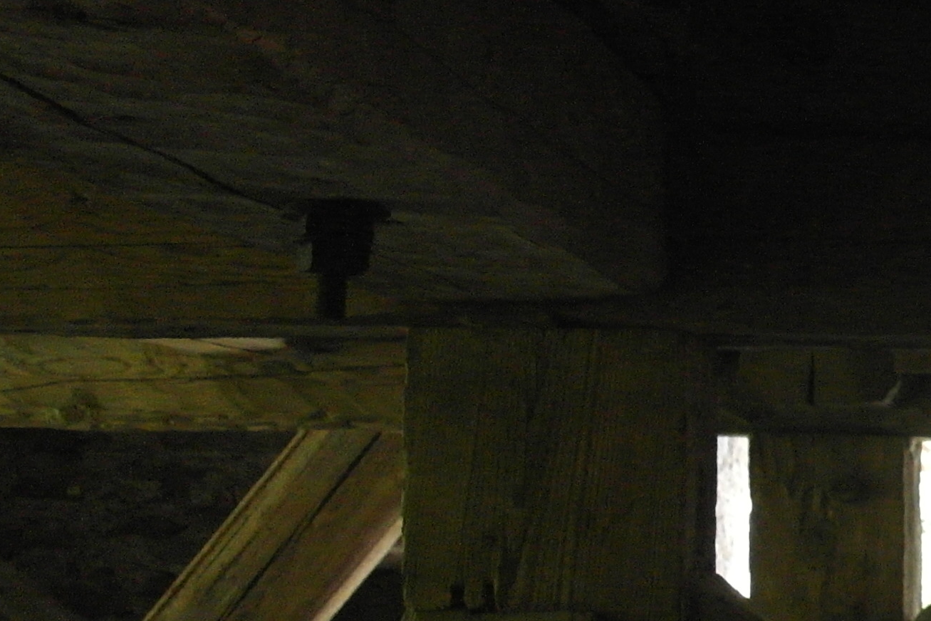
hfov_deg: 14.5
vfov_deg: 12.1
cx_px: 1944
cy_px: 484
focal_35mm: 113
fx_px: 2923
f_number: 5.6
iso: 1600
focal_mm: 18
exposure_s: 1/160
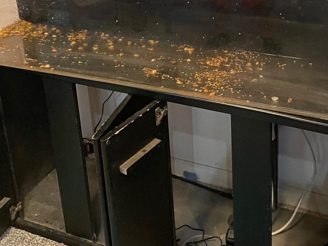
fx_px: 550
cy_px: 23
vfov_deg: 24.5
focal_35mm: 58
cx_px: 225
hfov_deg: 32.9
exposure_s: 1/30
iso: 500
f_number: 1.6
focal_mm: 4.2
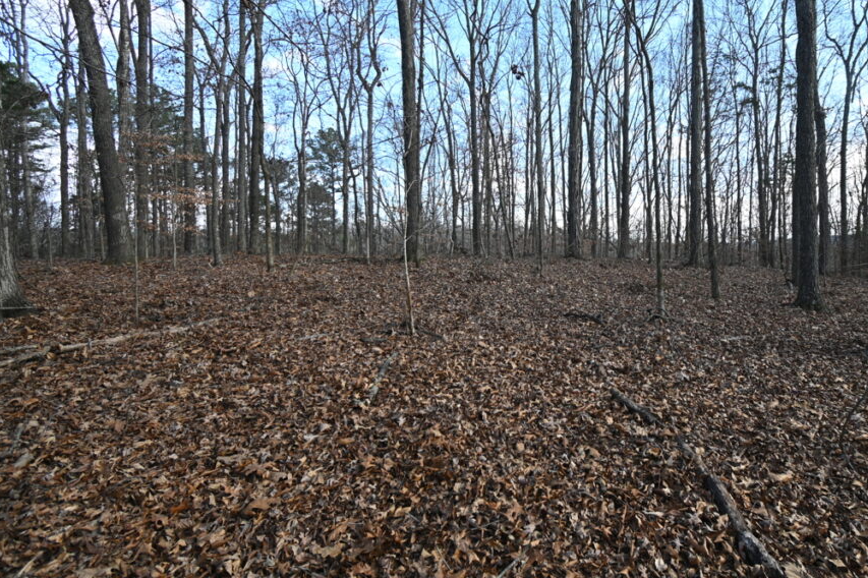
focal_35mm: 18
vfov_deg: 67.0
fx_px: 434
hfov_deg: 89.0
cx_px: 518
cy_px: 249
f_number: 5.6
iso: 100
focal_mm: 10
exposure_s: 1/100
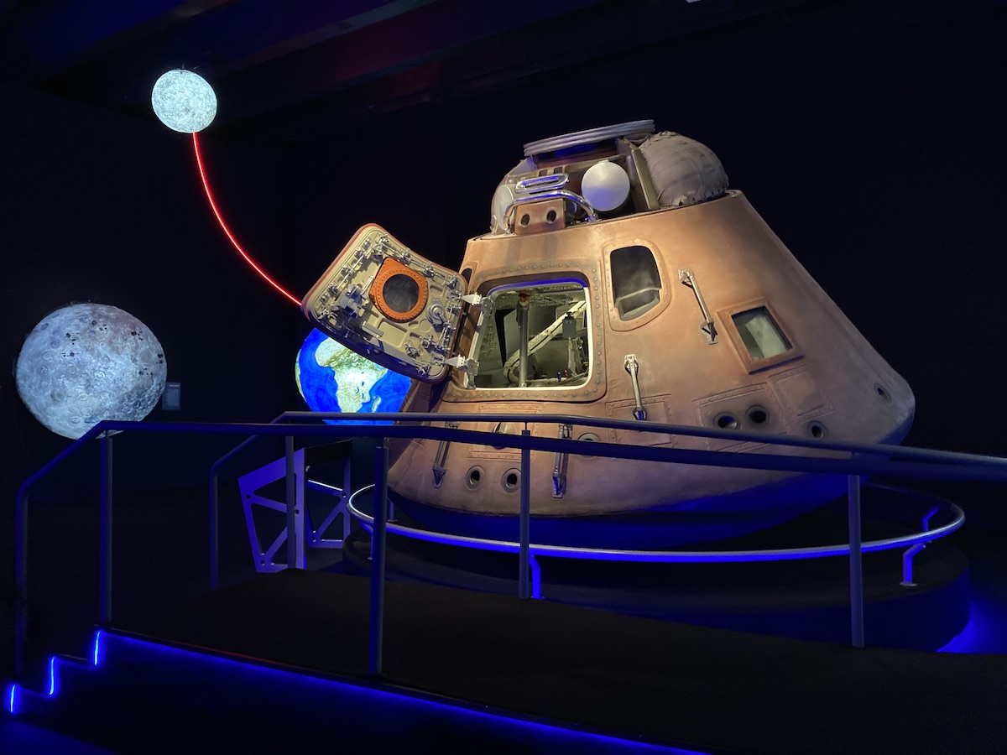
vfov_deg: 49.7
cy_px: 378
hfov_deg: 63.4
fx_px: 815
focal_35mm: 28
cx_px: 504
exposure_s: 1/30
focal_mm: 3.99
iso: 640
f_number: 1.8
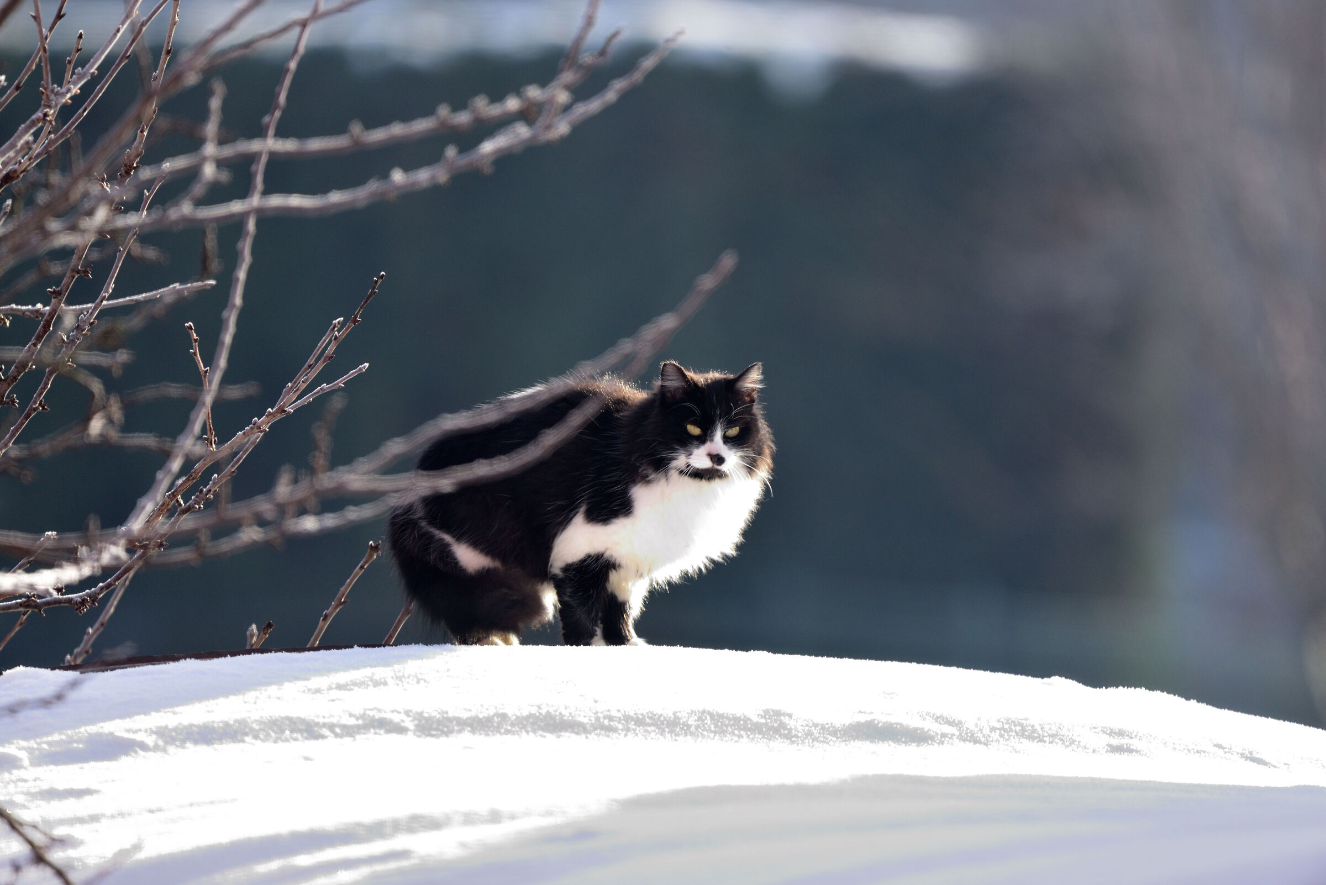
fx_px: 22107
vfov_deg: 2.3
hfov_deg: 3.4
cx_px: 663
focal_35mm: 600
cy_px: 442
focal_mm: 600
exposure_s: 1/500
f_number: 6.7
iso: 1100
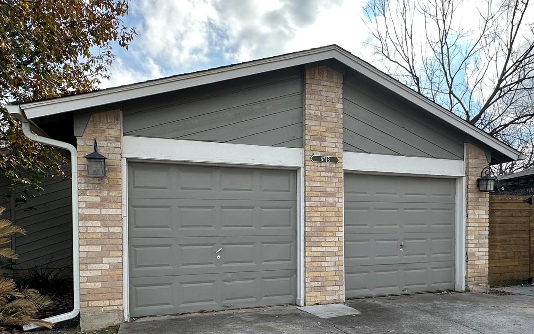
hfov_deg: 74.6
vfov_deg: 49.6
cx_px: 292
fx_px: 349
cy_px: 237
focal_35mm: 24
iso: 40
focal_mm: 2.22
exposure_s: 1/711
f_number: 2.2
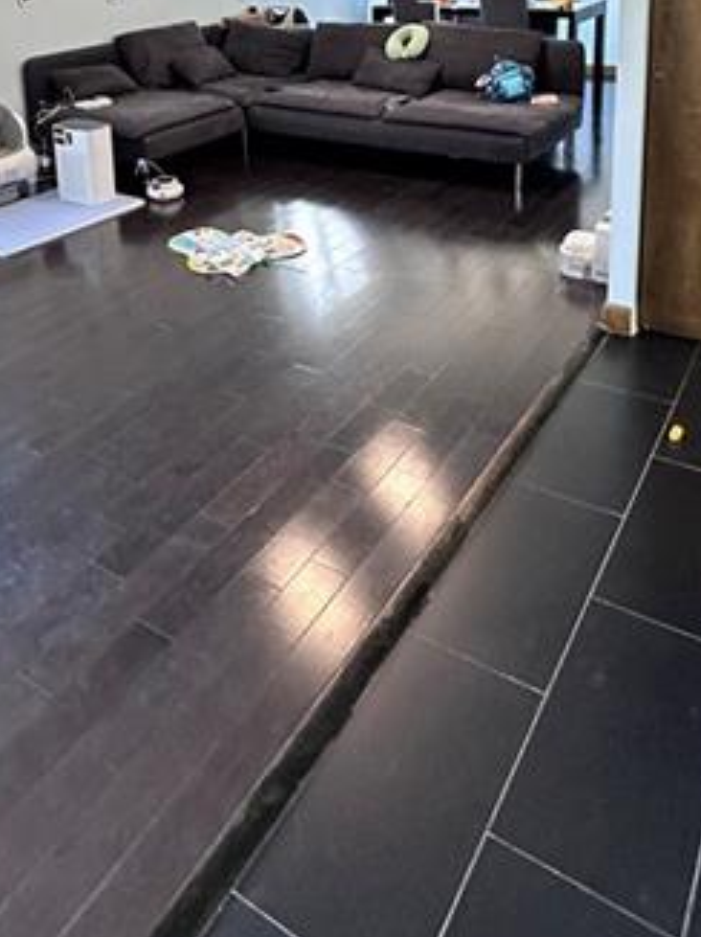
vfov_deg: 49.8
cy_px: 109
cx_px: 287
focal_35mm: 33
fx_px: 892
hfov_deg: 42.7
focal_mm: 2.22
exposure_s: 1/60
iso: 640
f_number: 2.2
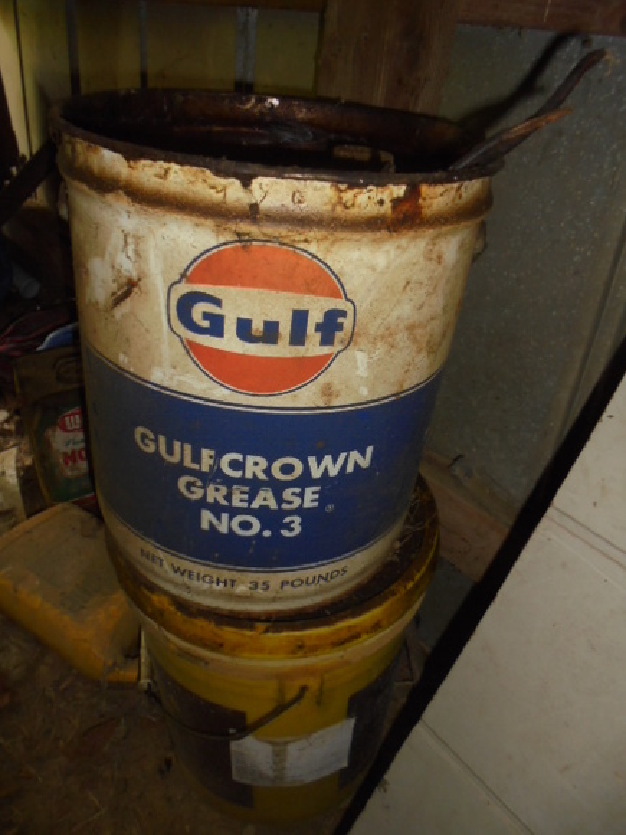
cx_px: 313
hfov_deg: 53.1
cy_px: 418
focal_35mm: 26
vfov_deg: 67.3
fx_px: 627
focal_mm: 4.6
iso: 200
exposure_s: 1/30
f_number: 3.5
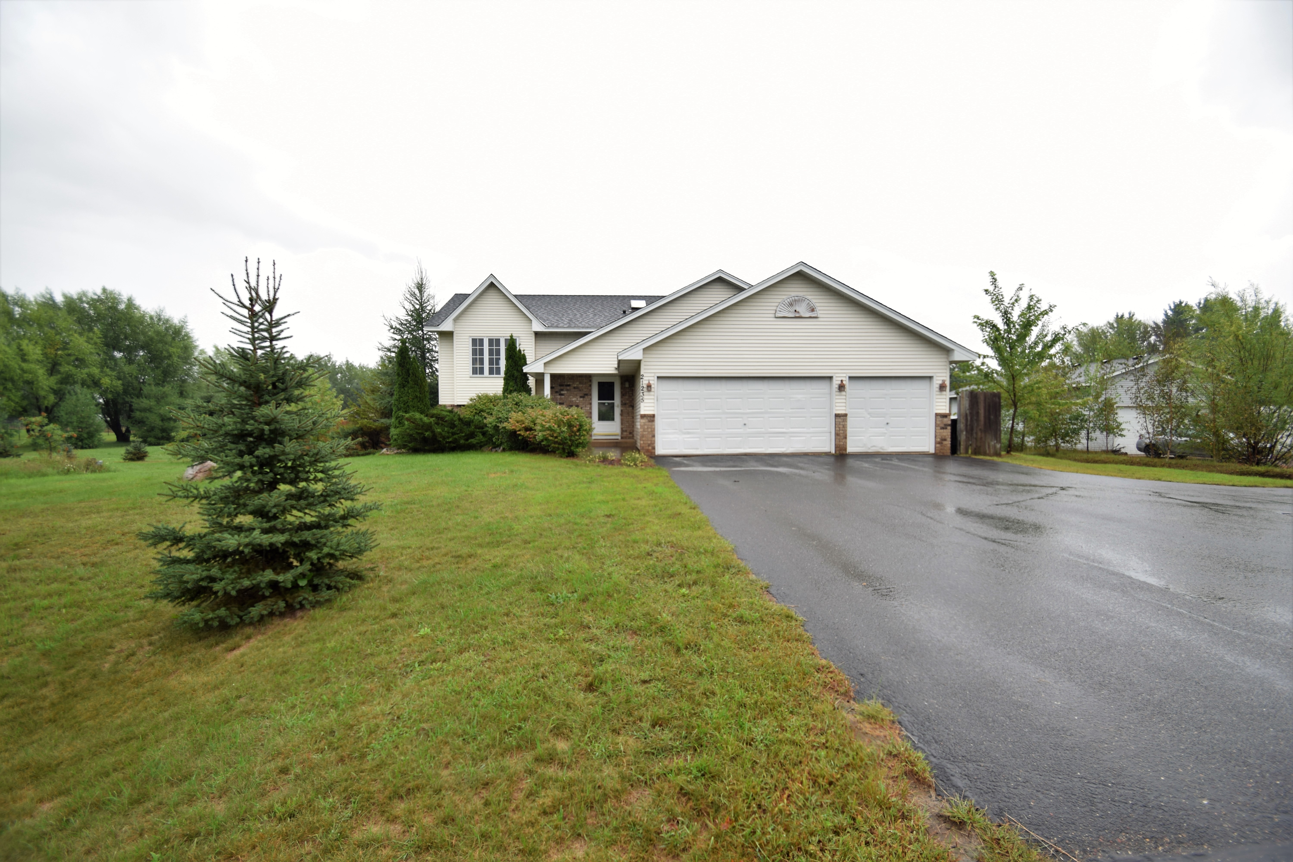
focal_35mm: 15
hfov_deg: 100.4
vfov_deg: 77.3
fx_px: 539
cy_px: 431
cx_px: 646
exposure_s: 1/100
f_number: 3.5
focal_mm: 10
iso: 100
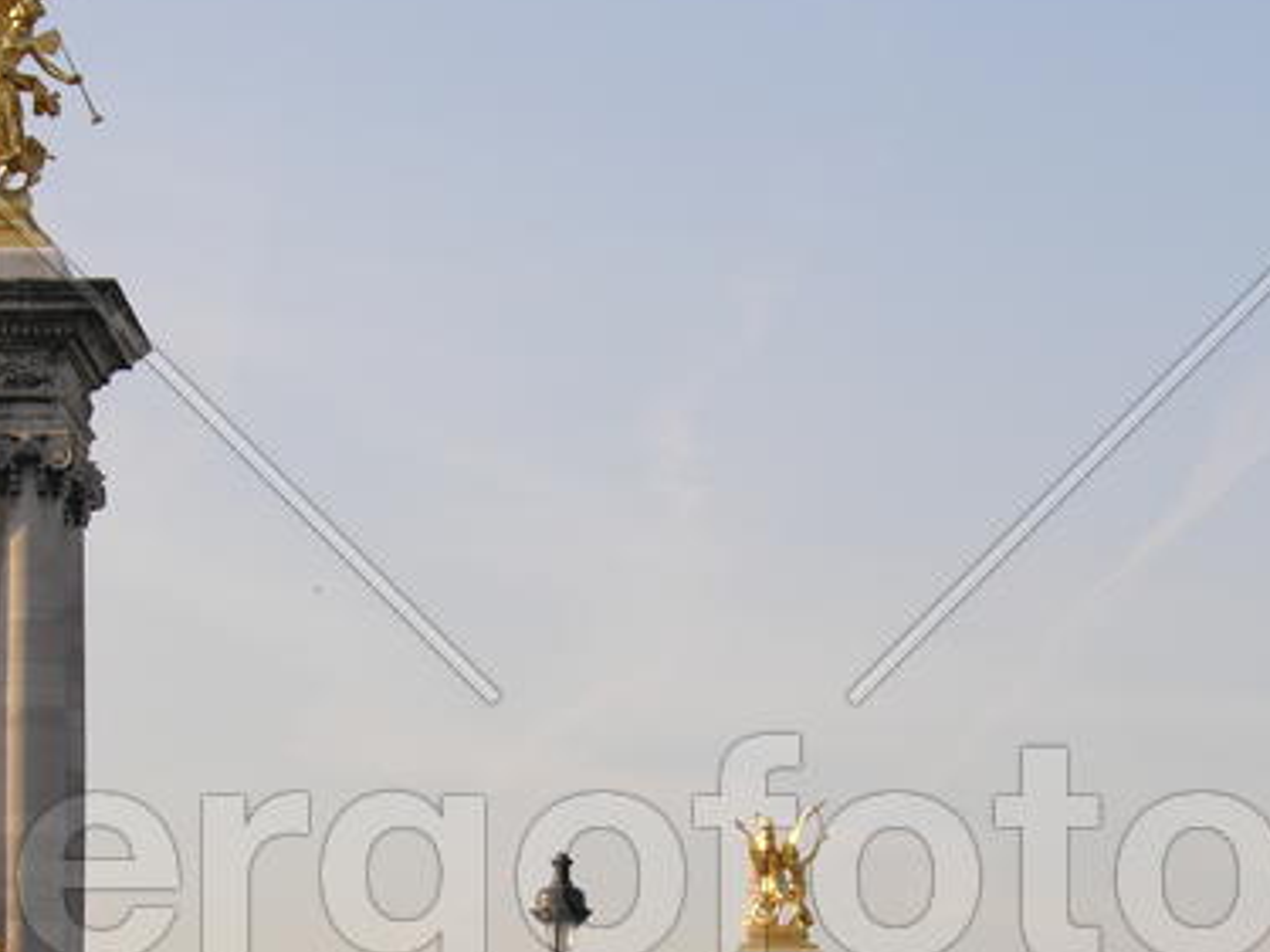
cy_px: 877
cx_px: 671
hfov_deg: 12.3
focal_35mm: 161
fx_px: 5905
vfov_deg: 9.2
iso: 50
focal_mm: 19.9
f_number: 4.8
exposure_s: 1/228
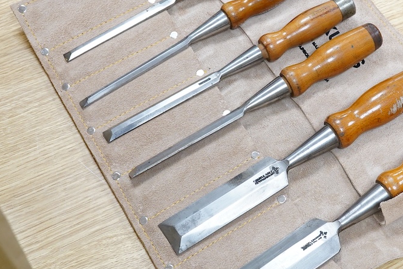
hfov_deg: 26.3
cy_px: 130
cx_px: 300
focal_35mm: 76
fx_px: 851
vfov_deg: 17.9
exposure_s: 1/100
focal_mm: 30
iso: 2500
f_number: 10
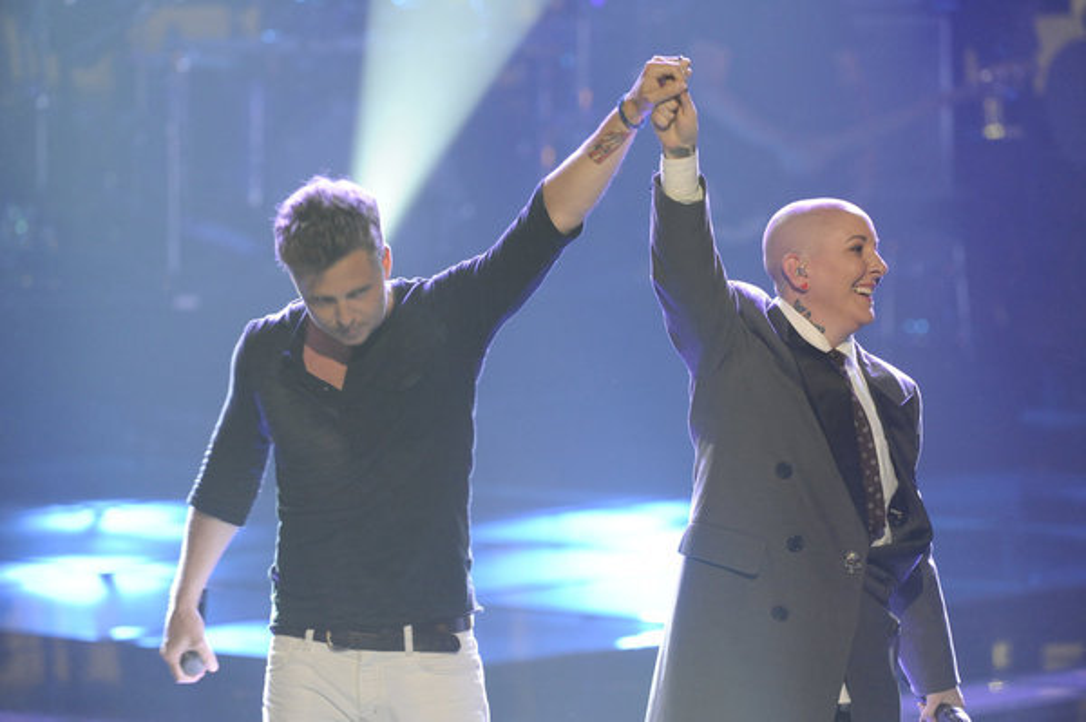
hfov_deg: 6.2
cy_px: 361
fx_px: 9947
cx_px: 543
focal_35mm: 330
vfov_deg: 4.2
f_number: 5.6
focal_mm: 330
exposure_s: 1/100
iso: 3200
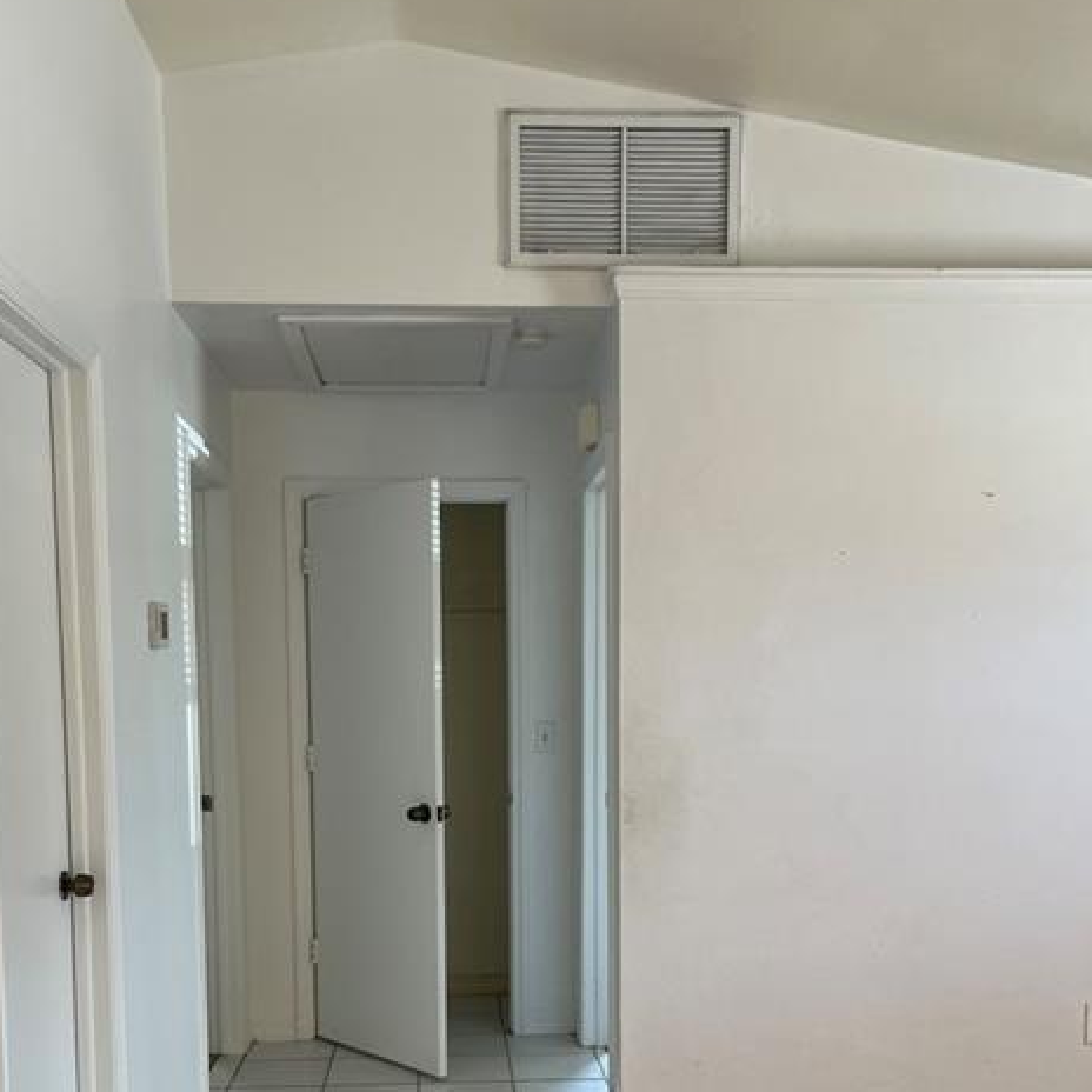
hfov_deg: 43.8
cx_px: 511
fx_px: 1356
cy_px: 793
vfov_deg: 42.7
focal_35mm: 38
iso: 64
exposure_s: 1/60
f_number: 1.6
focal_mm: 5.1
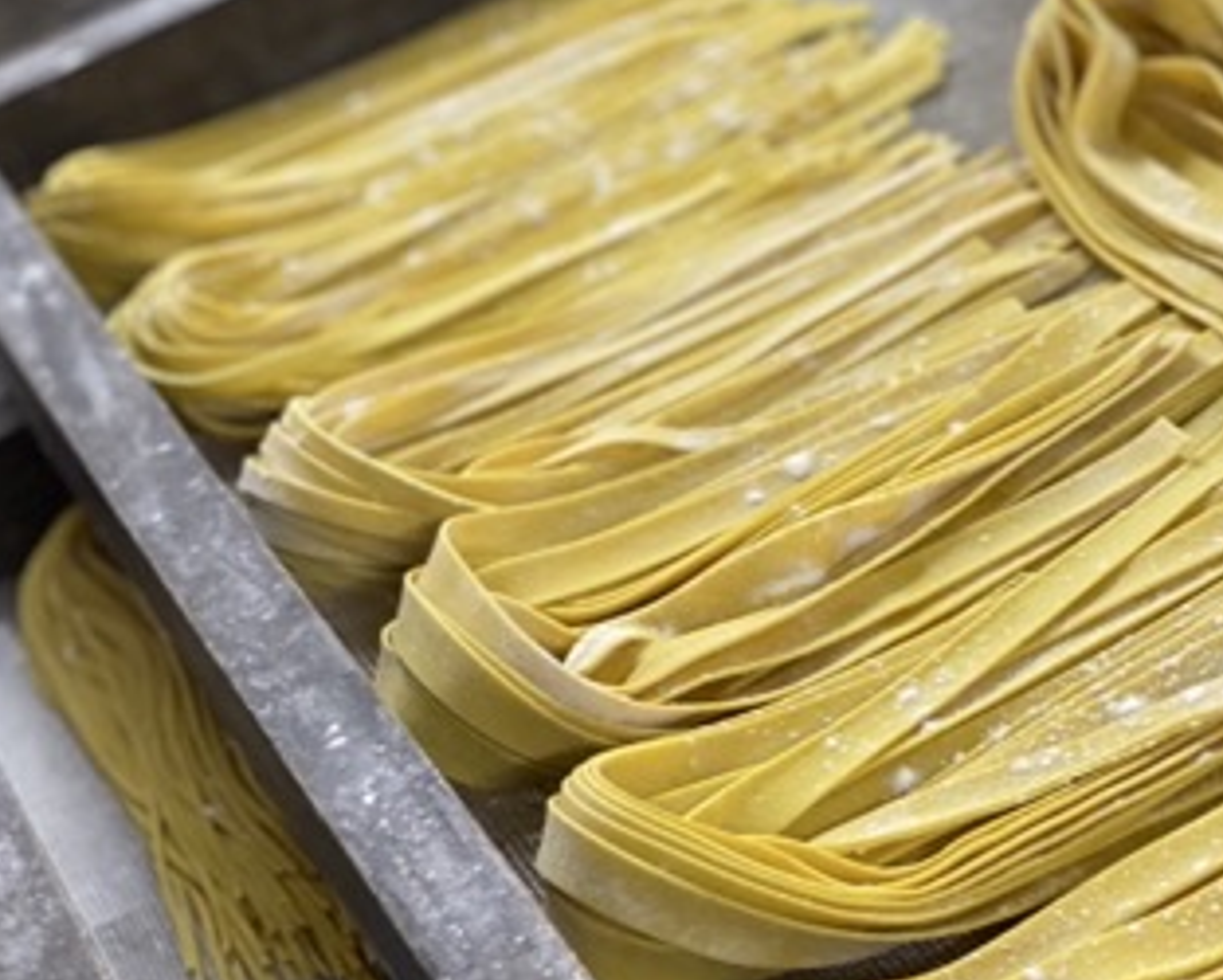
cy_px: 208
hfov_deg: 18.3
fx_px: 3767
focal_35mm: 104
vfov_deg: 14.7
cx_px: 909
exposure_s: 1/40
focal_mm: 6
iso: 200
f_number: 2
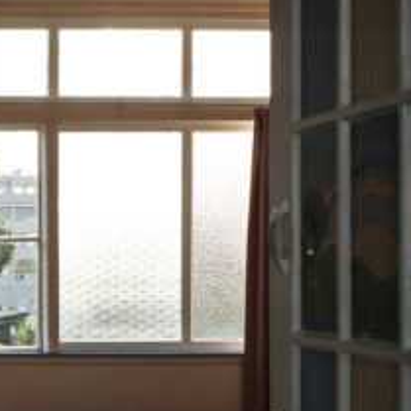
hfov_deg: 18.4
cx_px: 132
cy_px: 298
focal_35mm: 94
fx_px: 1263
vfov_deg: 18.4
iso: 200
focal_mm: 35
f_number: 7.1
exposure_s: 1/160
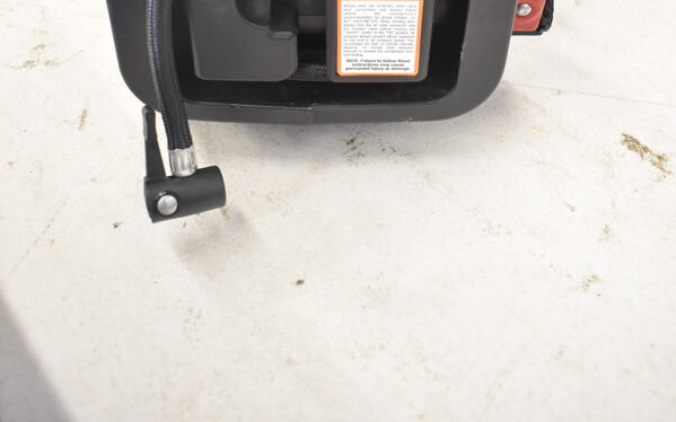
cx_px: 334
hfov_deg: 47.2
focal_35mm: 42
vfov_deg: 26.8
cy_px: -91
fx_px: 774
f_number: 4
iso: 1250
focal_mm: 18
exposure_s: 1/60
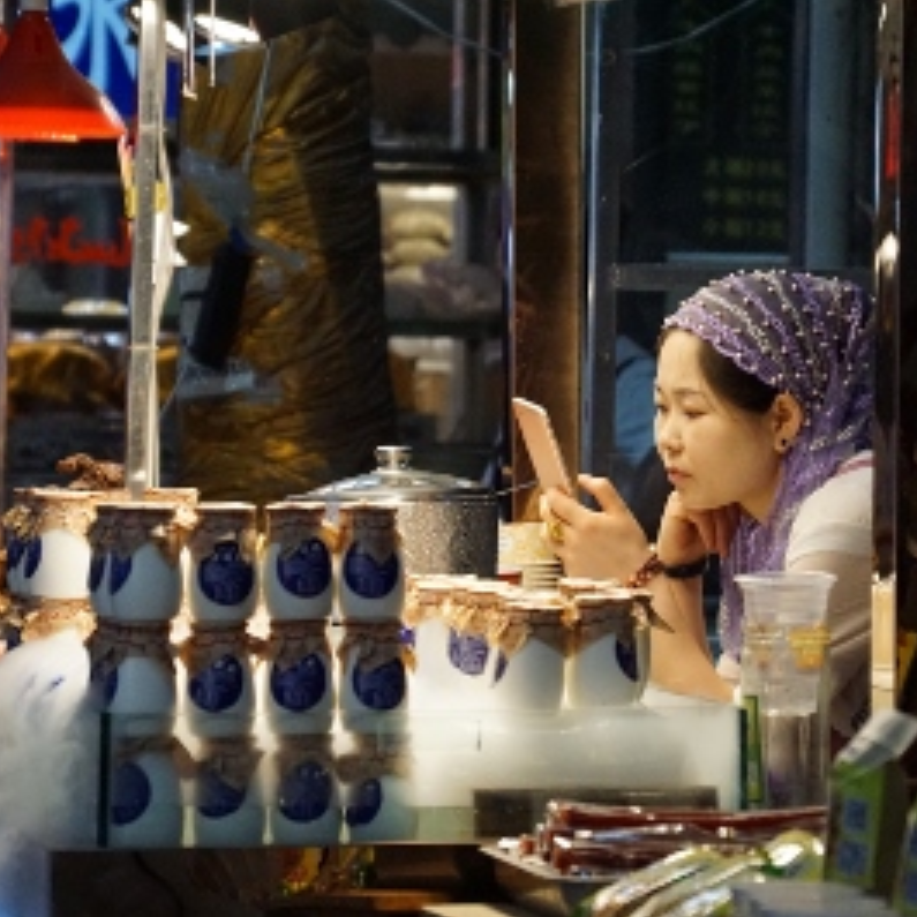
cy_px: 458
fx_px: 6923
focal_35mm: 231
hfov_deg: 7.6
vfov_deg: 7.6
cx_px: 533
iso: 3200
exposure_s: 1/1250
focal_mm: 120
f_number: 5.6
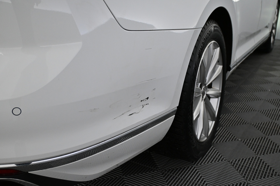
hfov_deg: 51.3
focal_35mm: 38
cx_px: 140
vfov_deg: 35.5
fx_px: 292
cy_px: 93
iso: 1600
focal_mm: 25
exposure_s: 1/160
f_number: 4.2
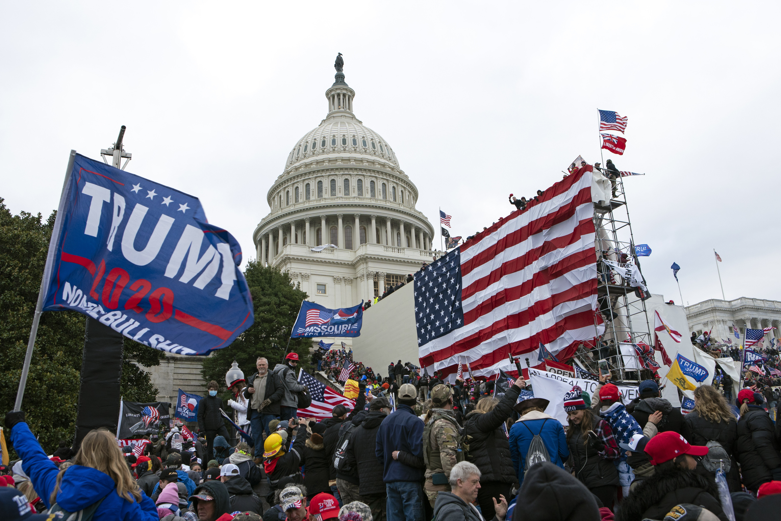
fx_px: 694
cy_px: 260
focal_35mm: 32
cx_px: 390
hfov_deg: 58.7
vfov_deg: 41.1
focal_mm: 32
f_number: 8
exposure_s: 1/400
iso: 1000
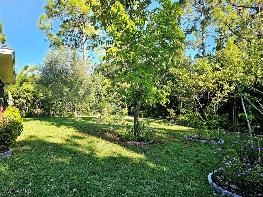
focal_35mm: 23
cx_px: 132
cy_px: 98
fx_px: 175
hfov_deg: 73.9
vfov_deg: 58.9
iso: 10
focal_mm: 6.3
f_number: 1.7
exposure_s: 1/185
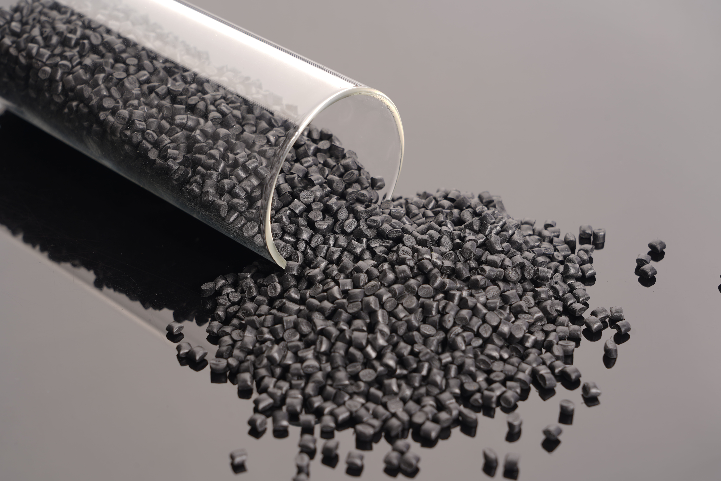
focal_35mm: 77
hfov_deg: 26.3
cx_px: 360
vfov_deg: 17.7
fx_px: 1542
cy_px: 240
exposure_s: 1/125
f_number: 10
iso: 64
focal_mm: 77
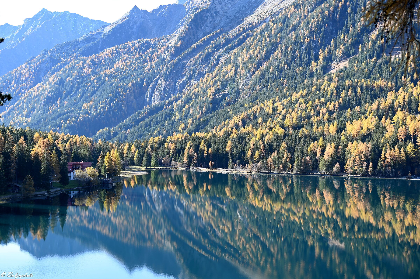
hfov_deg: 36.3
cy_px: 140
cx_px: 210
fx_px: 641
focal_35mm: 55
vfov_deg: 24.6
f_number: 4.5
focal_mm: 55
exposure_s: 1/160
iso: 100
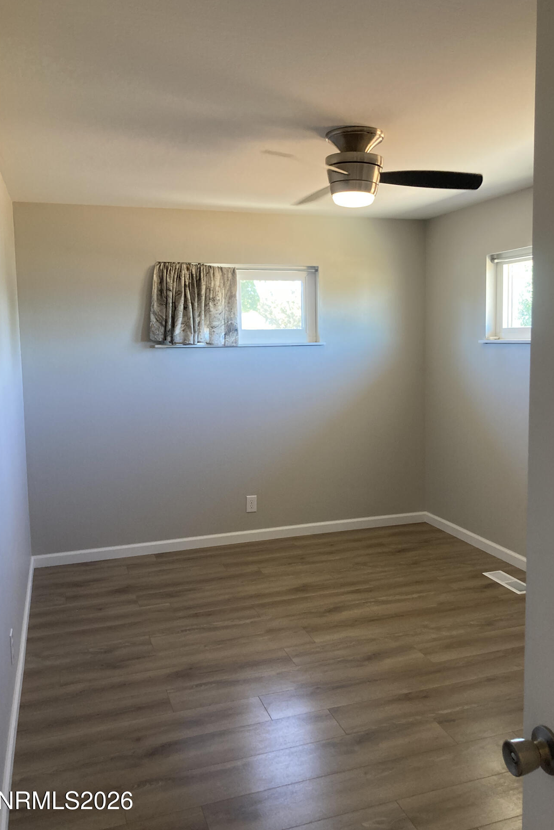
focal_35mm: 30
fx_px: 692
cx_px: 298
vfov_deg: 61.9
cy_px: 412
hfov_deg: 43.6
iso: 160
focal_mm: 3.99
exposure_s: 1/60
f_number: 1.8
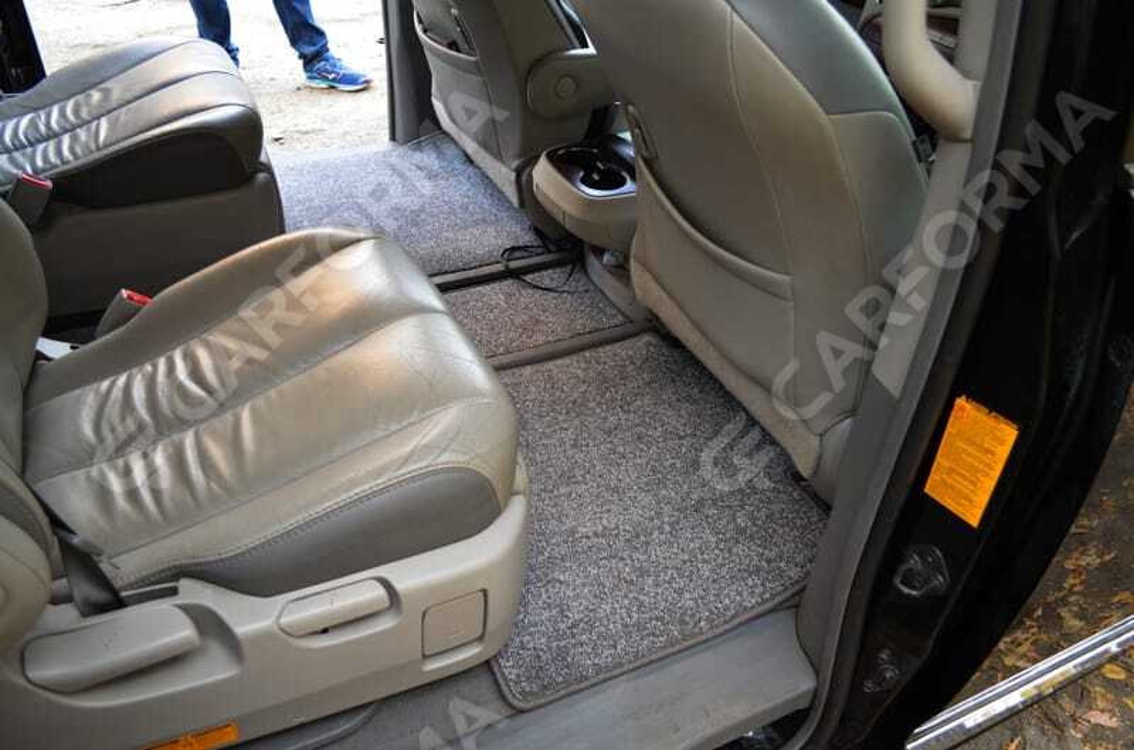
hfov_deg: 67.5
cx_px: 567
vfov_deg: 47.7
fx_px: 848
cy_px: 375
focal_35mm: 27
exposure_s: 1/50
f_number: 3.5
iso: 800
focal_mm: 18
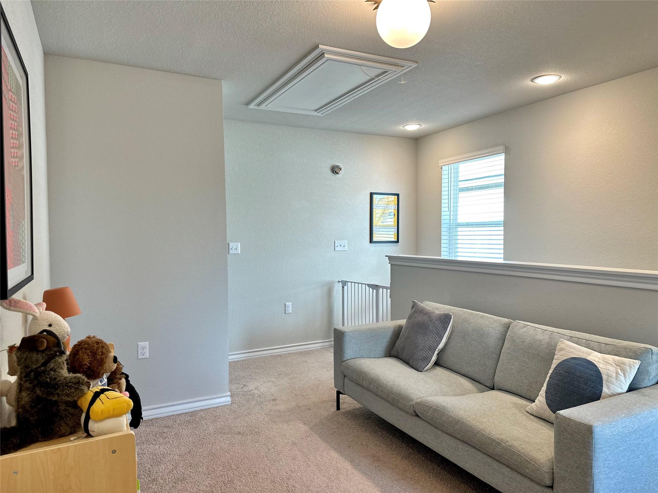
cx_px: 329
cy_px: 246
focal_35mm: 24
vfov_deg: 56.8
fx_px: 456
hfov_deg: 71.6
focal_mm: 6.86
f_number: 1.78
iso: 160
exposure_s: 1/120
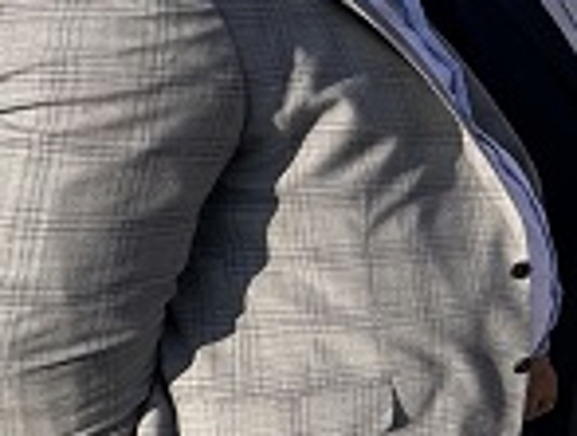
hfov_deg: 20.3
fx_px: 952
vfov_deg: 25.6
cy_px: 141
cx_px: 1103
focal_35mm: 57
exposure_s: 1/1984
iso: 50
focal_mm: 2.22
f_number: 2.2
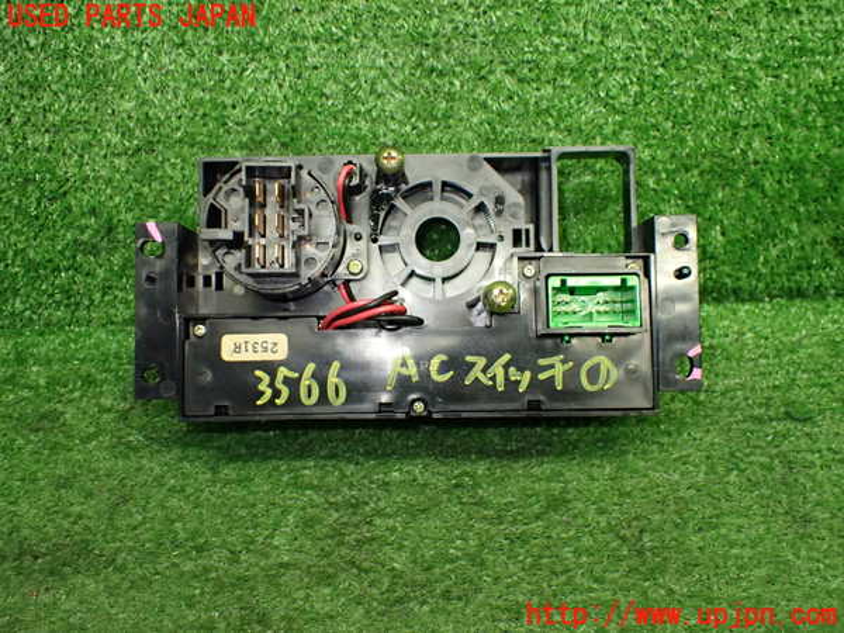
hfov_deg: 60.0
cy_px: 316
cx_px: 422
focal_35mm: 30
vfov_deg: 46.8
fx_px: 731
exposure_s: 1/125
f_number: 2.3
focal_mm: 5.4
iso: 640
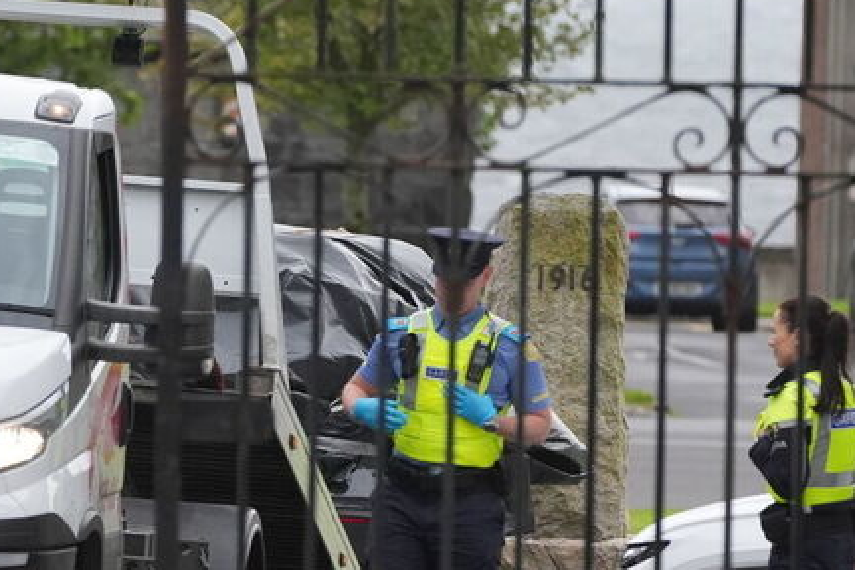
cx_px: 119
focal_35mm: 841
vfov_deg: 1.6
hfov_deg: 2.5
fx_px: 19972
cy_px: 271
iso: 1600
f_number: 5.6
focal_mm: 303
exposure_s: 1/3200
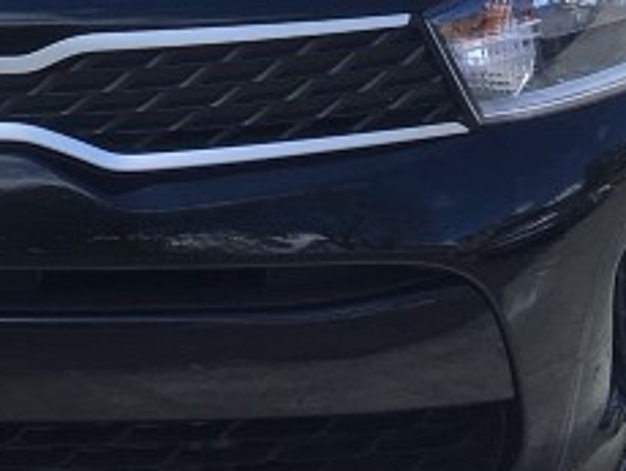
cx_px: -278
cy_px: -106
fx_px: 2335
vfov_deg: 11.3
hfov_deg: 14.4
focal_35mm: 129
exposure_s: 1/601
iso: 25
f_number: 2.2
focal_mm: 4.15
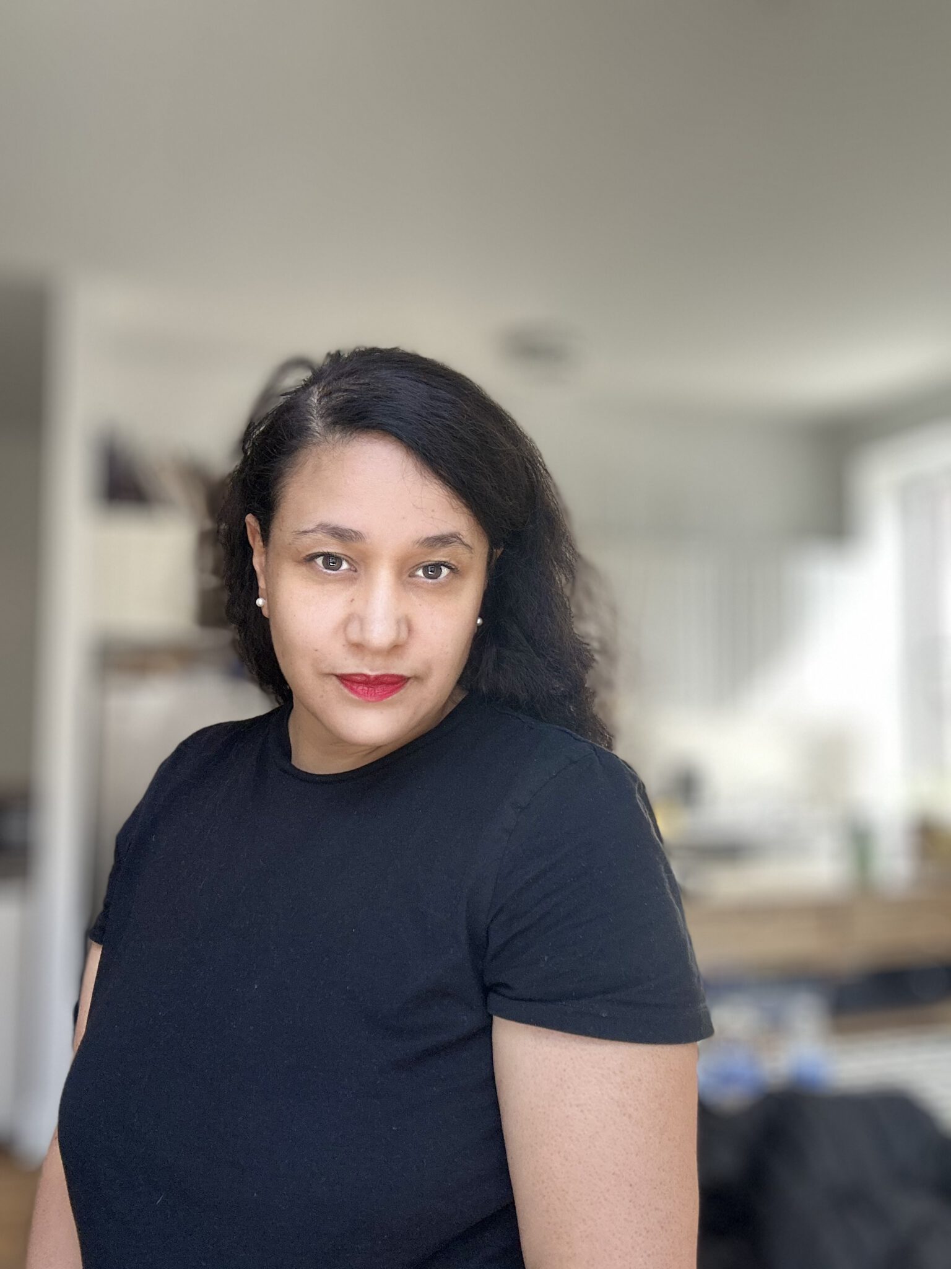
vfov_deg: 60.0
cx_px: 476
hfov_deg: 46.8
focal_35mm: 30
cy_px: 634
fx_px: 1099
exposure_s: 1/121
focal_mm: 2.69
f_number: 1.9
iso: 80
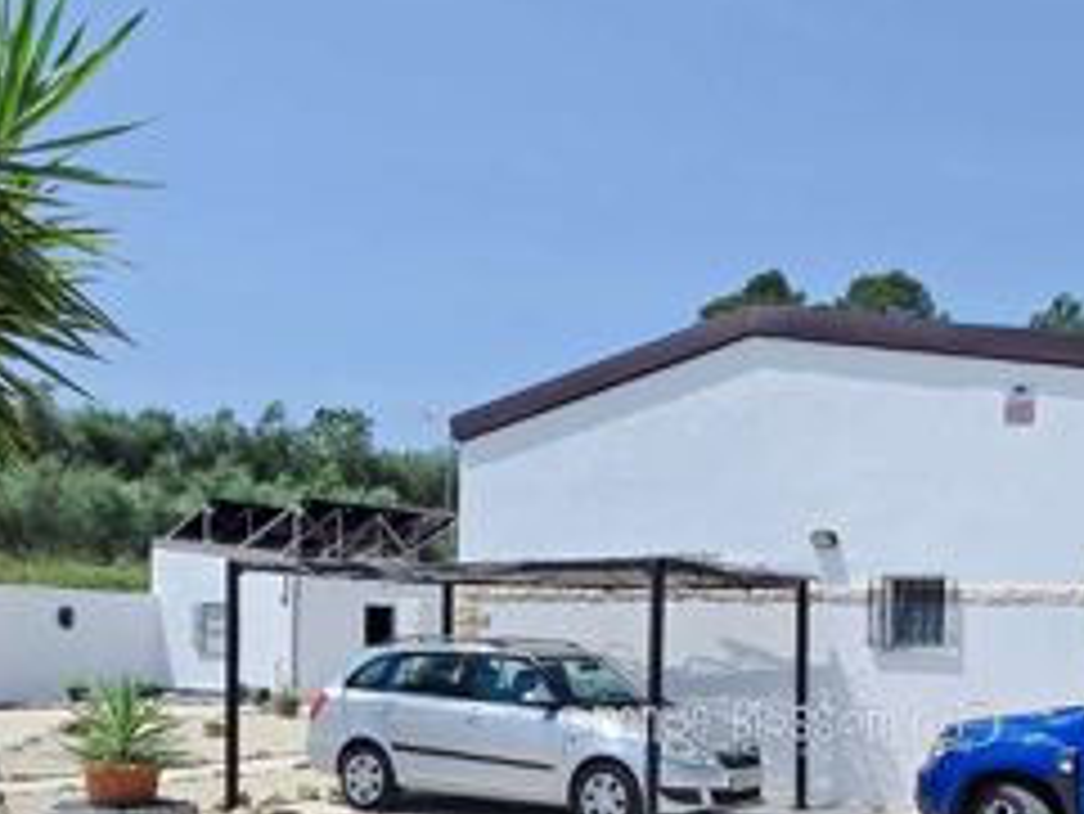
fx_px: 1191
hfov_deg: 47.6
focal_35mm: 38
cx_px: 780
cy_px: 724
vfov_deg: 35.6
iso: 50
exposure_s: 1/4469
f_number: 2.2
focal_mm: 2.2
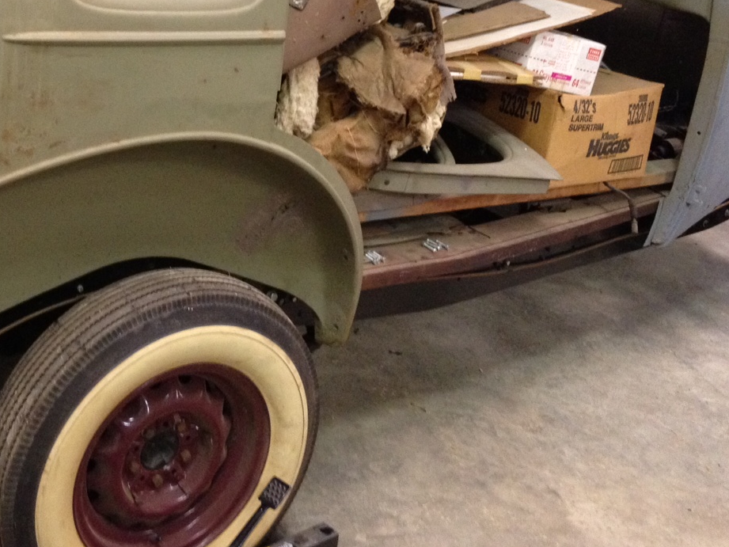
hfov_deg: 30.6
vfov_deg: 23.3
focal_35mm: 62
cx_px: 172
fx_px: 1306
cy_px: 114
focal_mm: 4.28
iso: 320
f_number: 2.4
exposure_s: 1/20
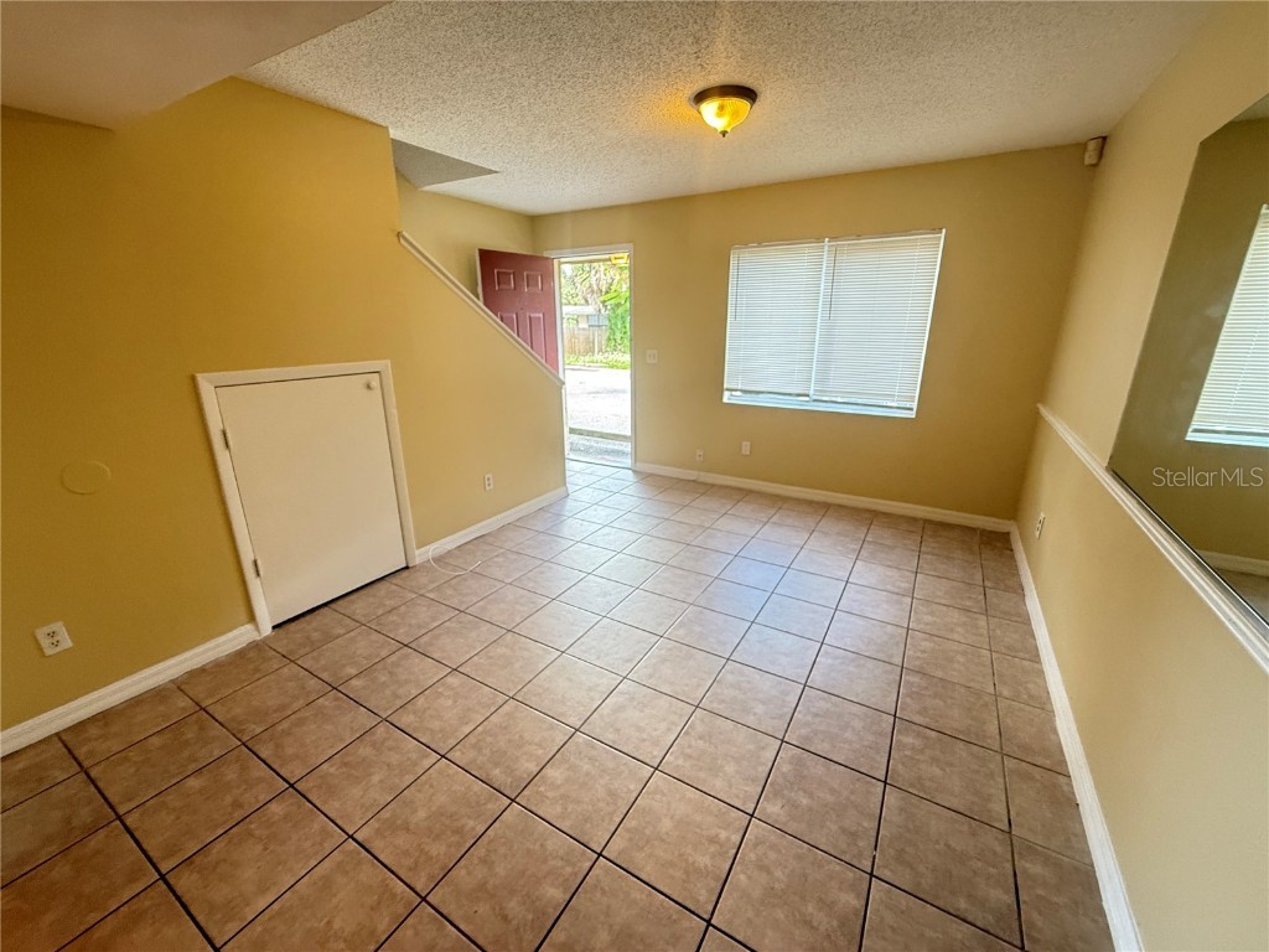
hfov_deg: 102.1
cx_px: 634
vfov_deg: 85.7
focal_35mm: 14
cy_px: 476
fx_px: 513
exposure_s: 1/60
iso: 400
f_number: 2.2
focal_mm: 2.22
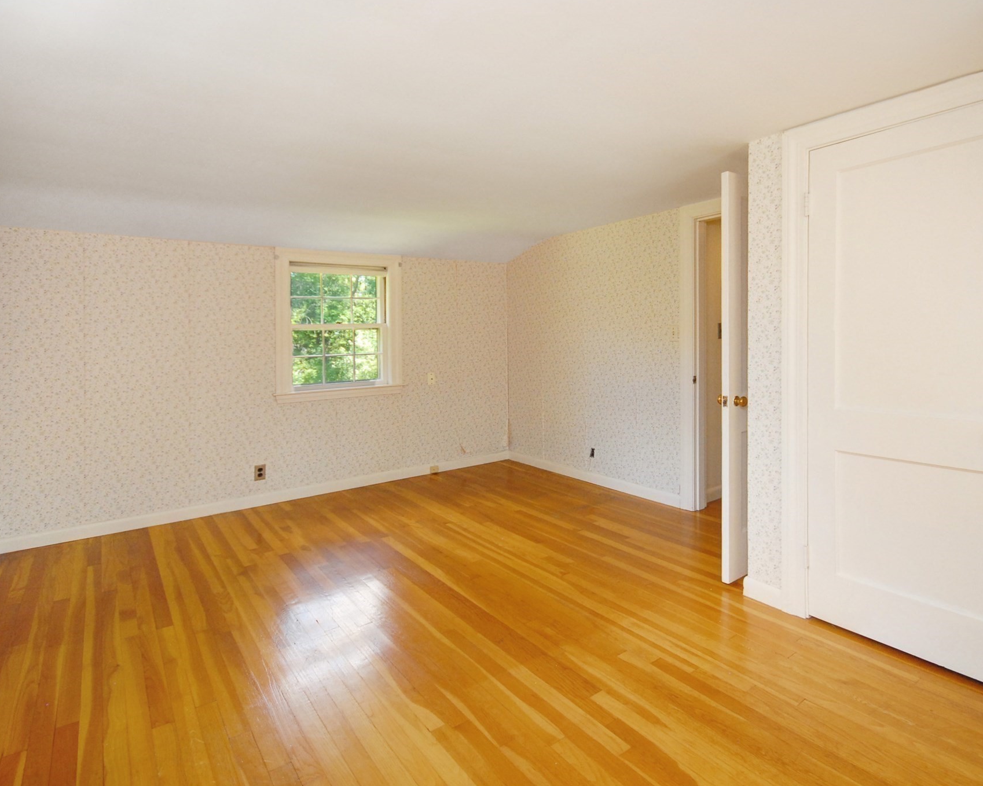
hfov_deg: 89.2
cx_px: 550
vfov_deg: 77.0
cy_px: 390
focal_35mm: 17
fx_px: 495
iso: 640
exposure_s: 1/60
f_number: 5.6
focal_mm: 10
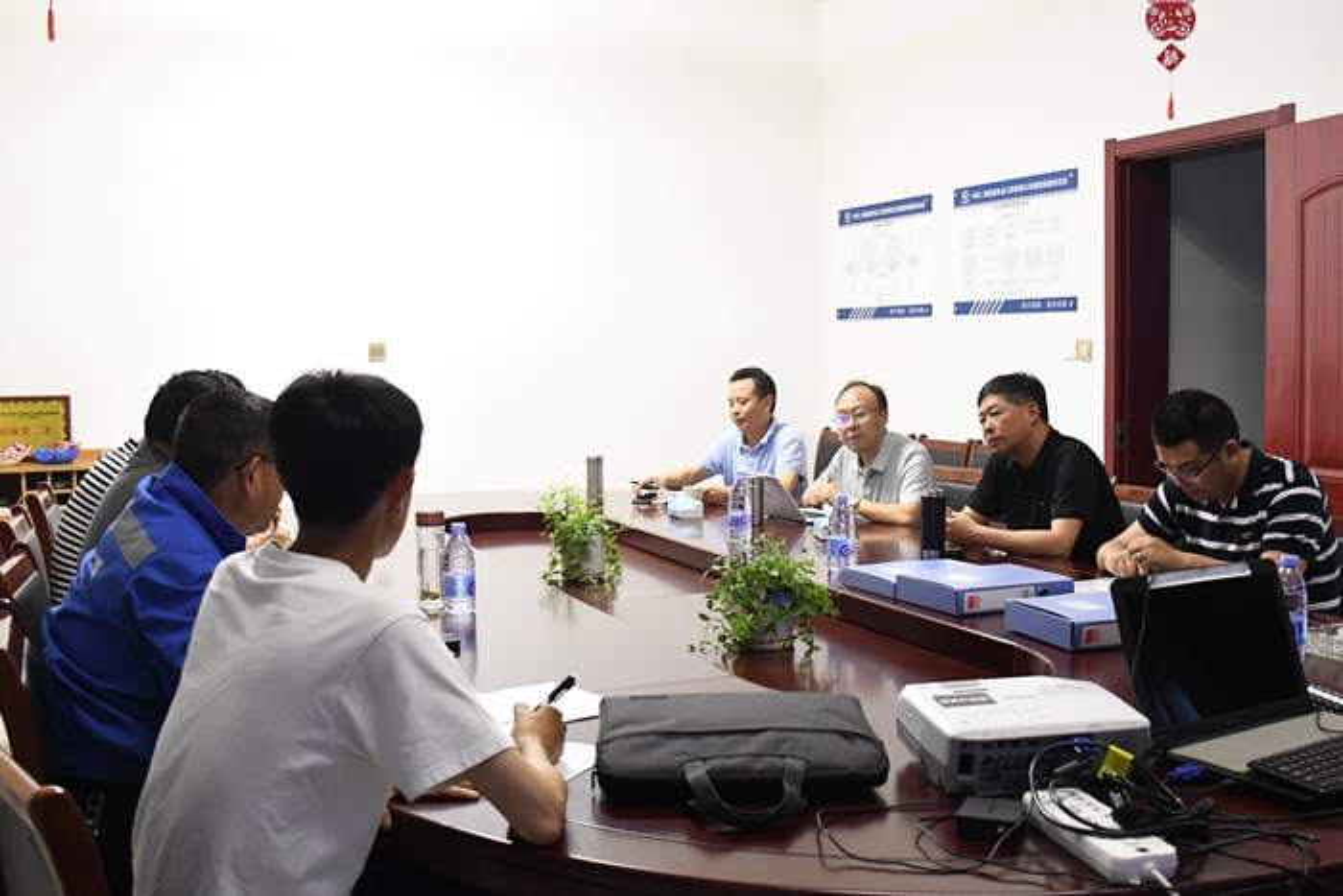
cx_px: 672
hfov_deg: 53.1
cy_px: 448
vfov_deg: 36.9
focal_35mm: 36
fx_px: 1343
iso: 3200
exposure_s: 1/125
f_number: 3.5
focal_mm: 18
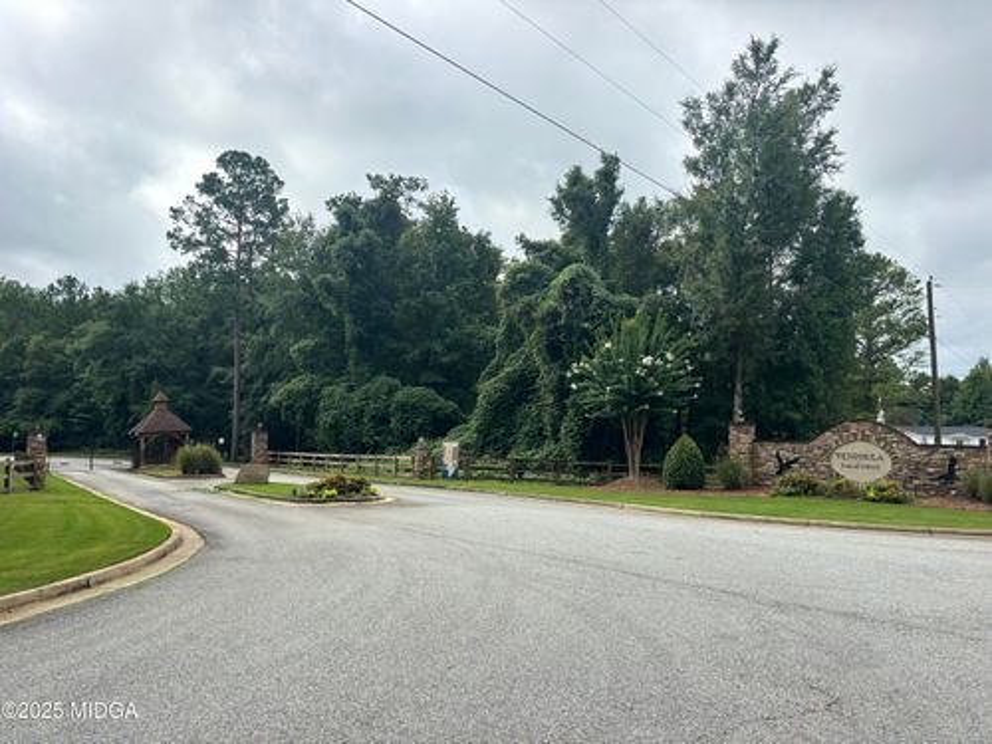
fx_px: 745
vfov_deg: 53.1
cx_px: 496
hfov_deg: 67.3
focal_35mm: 26
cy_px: 372
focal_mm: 5.96
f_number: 1.6
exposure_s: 1/2710
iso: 50
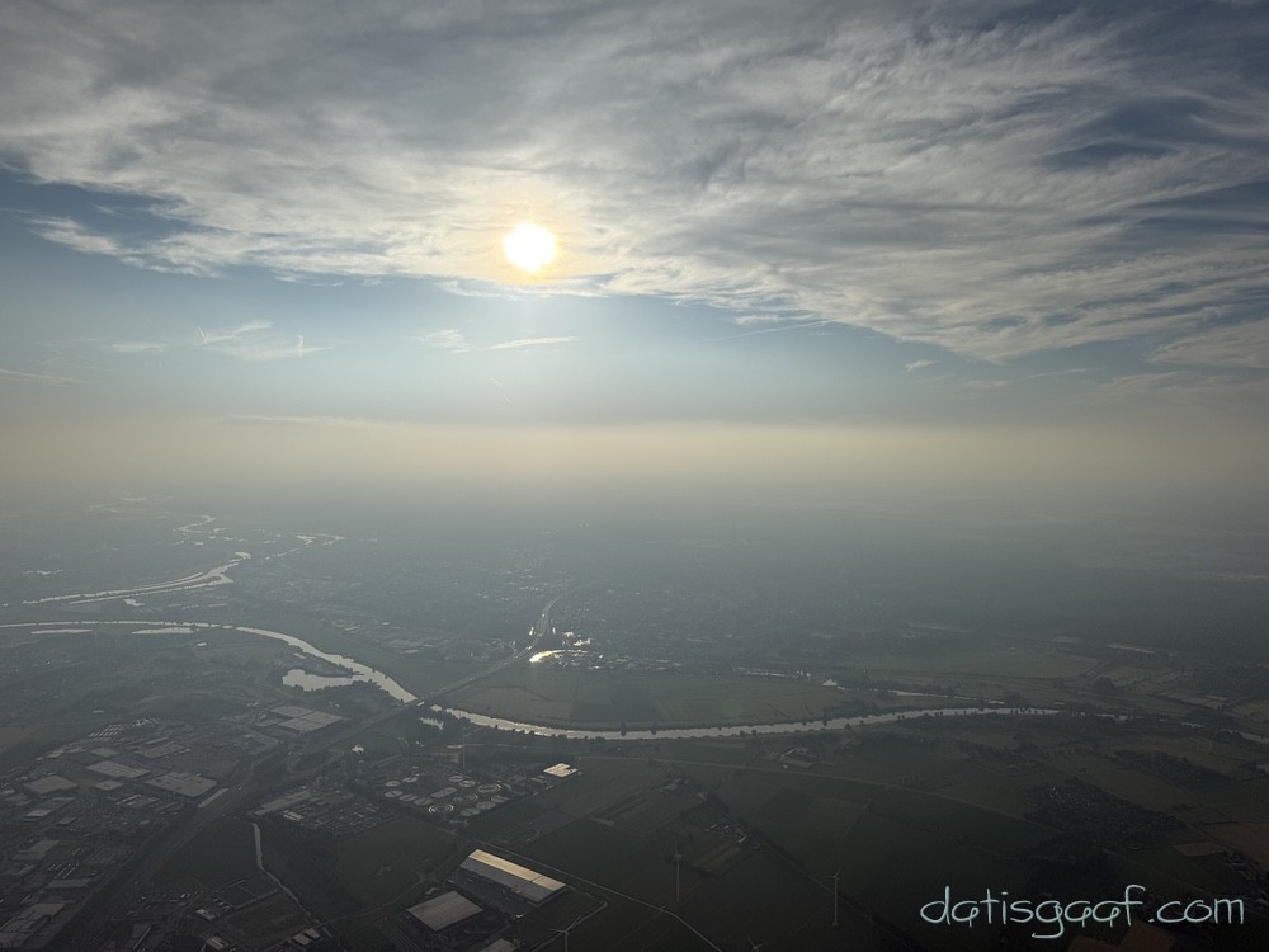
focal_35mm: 24
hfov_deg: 71.6
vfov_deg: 56.8
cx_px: 634
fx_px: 880
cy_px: 476
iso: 50
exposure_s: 1/17544
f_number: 1.78
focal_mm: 6.76
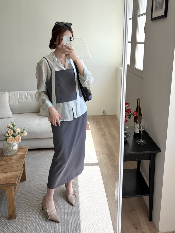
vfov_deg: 67.3
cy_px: 116
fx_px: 175
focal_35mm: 26
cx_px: 88
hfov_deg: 53.1
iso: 50
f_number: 1.6
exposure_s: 1/419
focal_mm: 5.96
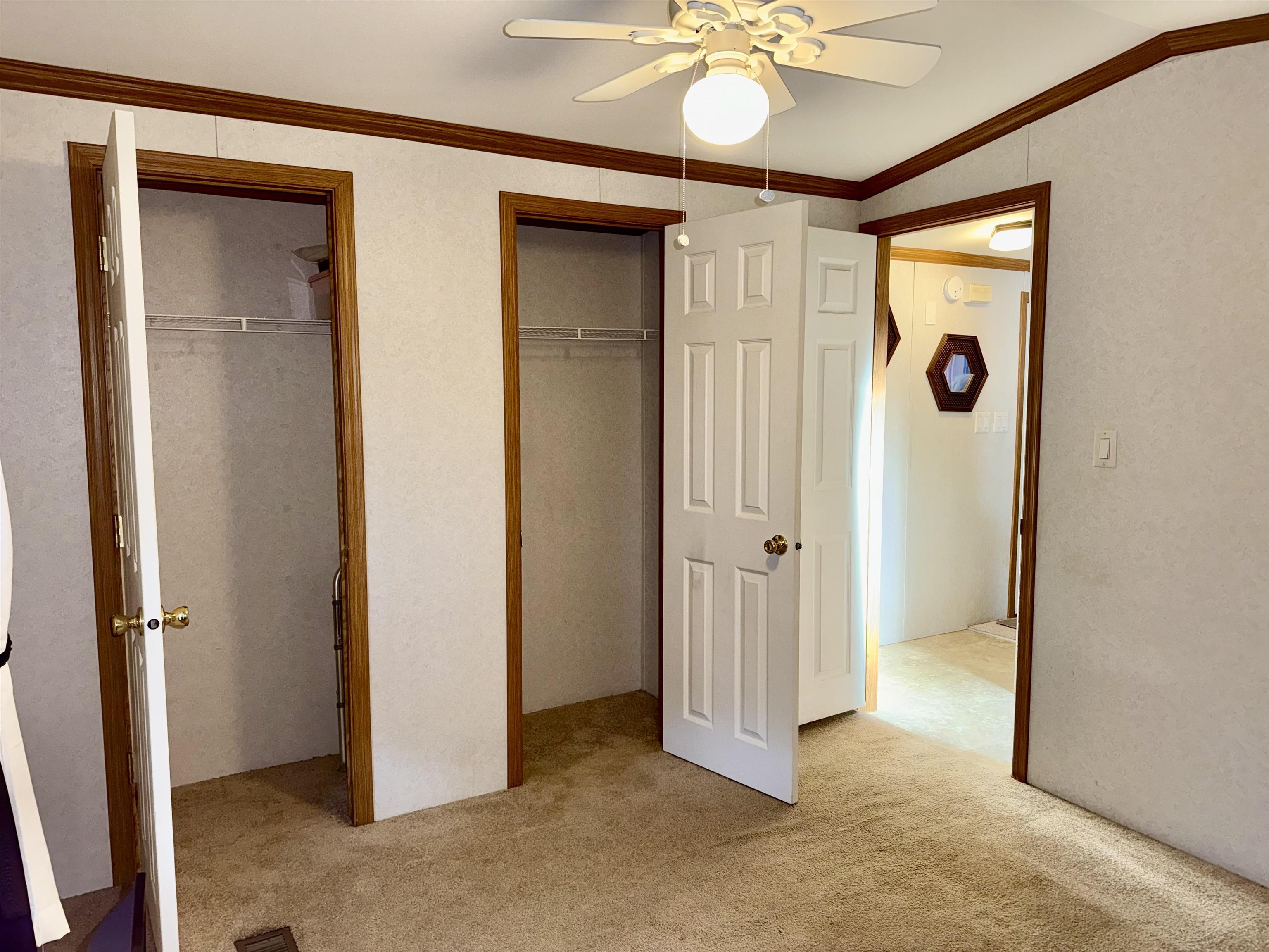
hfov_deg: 71.6
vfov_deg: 56.8
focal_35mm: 24
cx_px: 634
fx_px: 880
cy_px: 476
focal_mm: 6.76
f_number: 1.78
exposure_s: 1/23
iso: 100
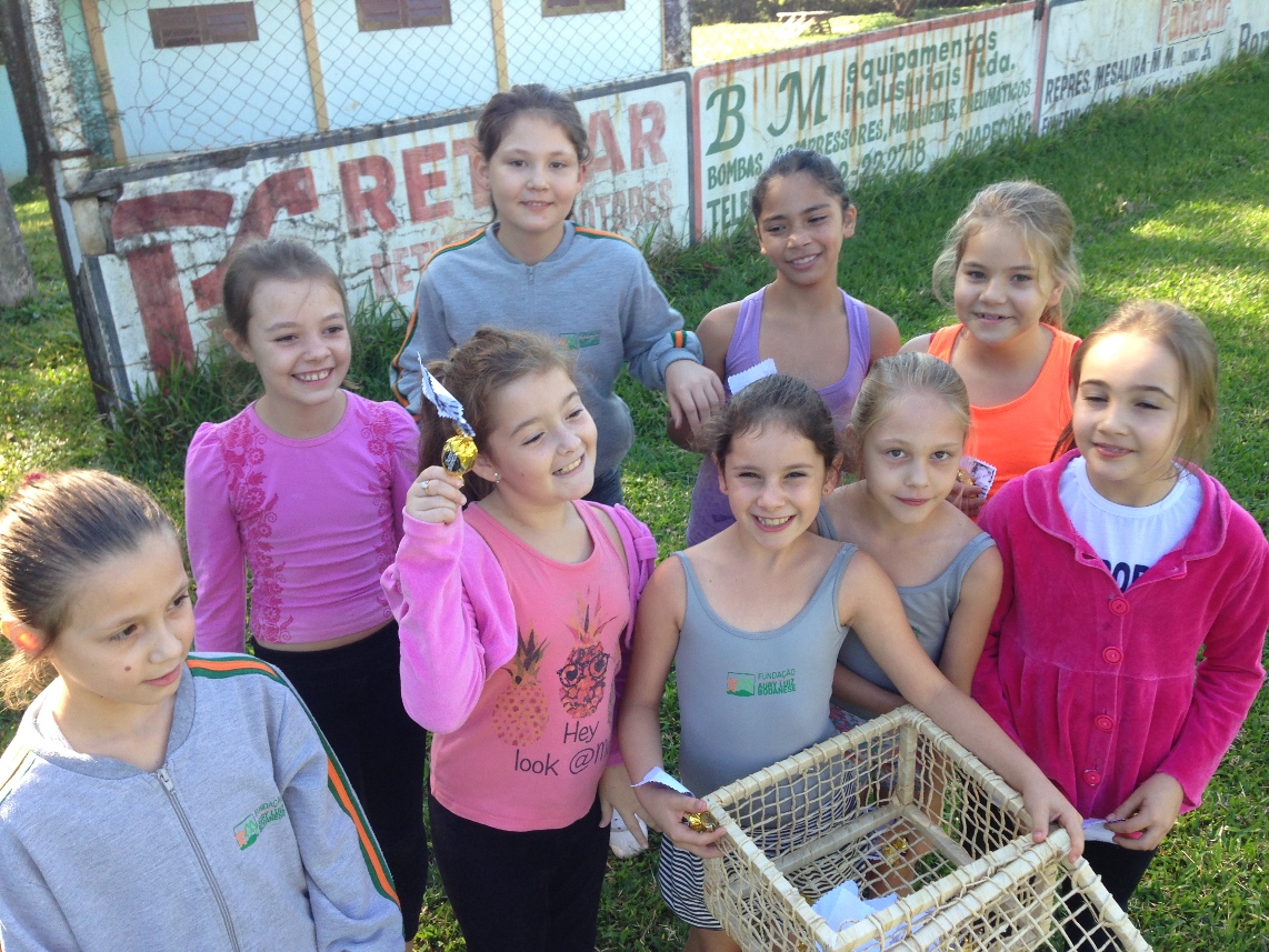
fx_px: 1210
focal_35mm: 33
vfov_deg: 43.0
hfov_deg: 55.3
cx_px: 634
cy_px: 476
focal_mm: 4.12
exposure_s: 1/131
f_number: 2.4
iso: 50
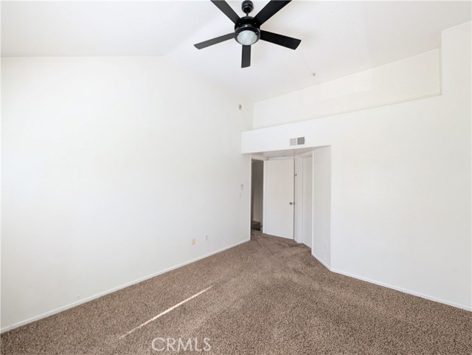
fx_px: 177
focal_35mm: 13
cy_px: 178
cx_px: 236
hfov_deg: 106.1
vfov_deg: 90.0
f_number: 2.2
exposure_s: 1/54.6
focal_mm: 1.95
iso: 53
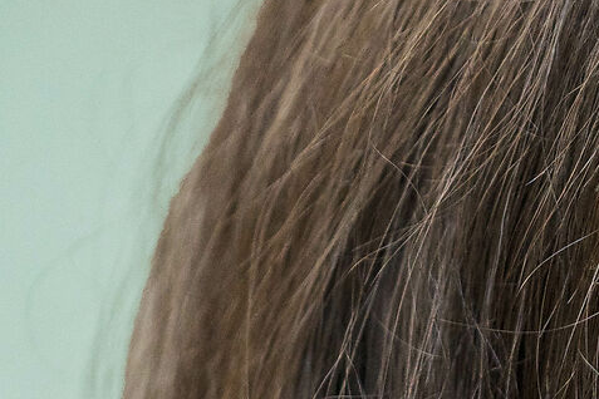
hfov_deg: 3.0
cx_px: 1467
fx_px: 11380
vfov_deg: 2.0
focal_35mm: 684
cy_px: 540
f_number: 2.8
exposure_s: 1/320
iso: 800
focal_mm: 136
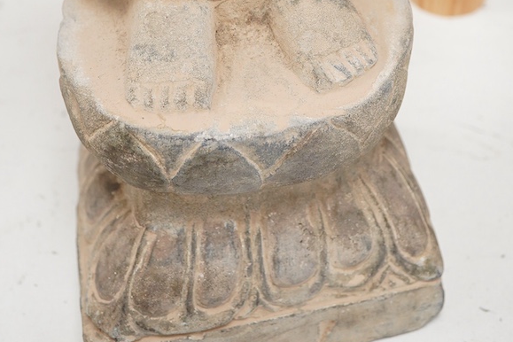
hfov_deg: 28.8
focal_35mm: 70
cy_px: -19
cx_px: 261
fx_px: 997
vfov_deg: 18.8
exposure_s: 1/125
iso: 1250
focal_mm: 30
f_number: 4.5
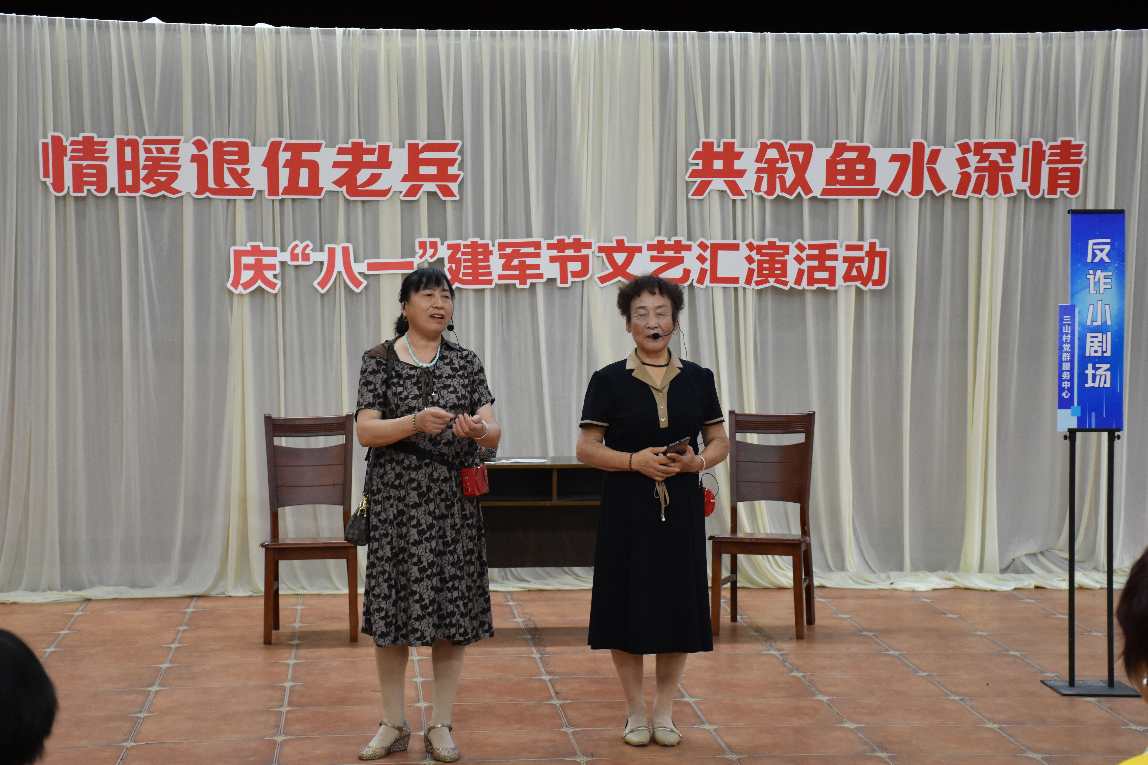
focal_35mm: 75
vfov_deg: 18.2
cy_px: 382
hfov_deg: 27.0
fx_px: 2391
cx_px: 574
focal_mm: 50
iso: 1600
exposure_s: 1/60
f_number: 4.8
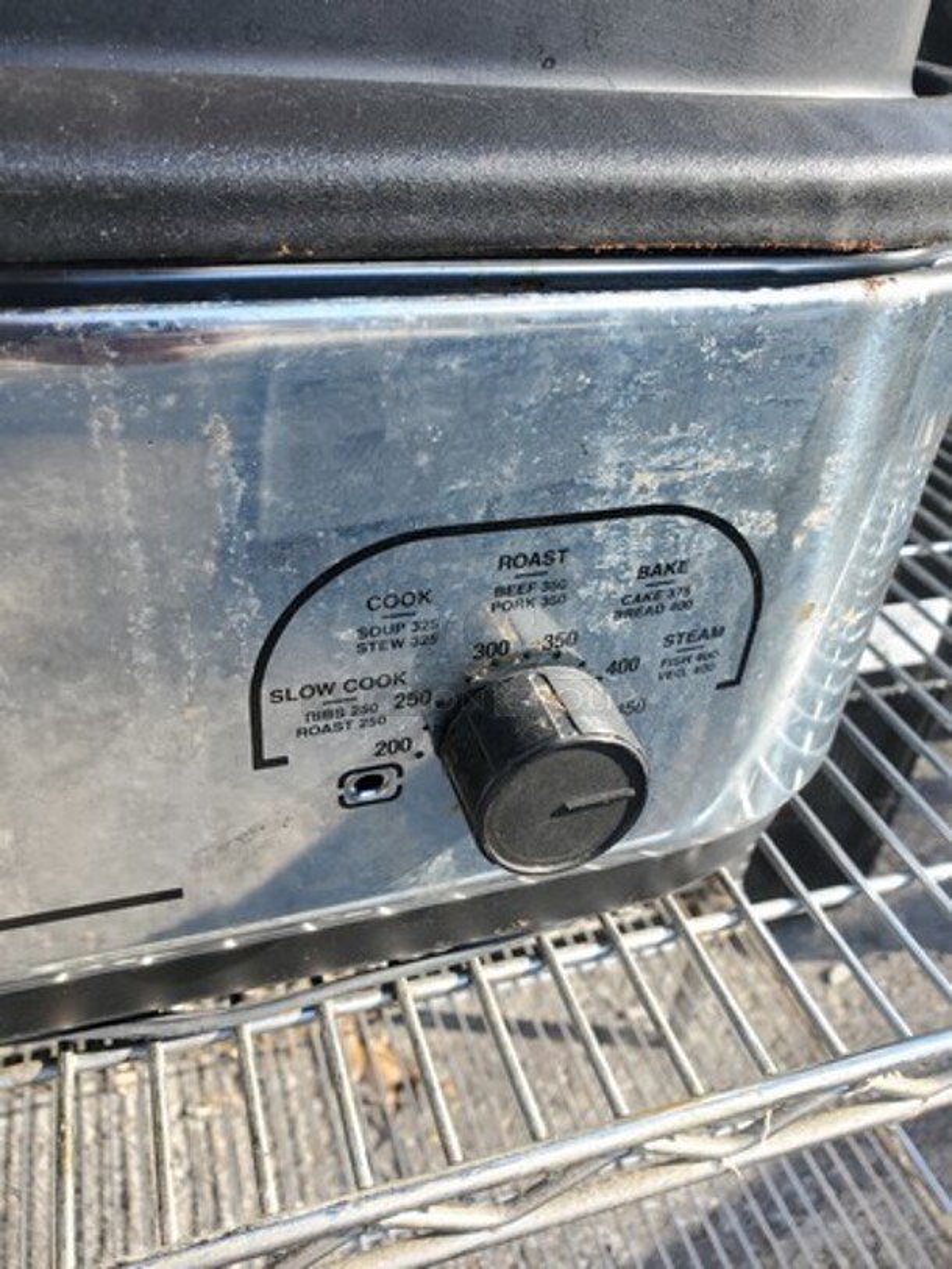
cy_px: 634
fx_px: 953
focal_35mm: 26
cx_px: 476
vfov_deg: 67.3
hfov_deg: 53.1
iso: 50
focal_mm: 4.3
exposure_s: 1/176
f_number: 2.4
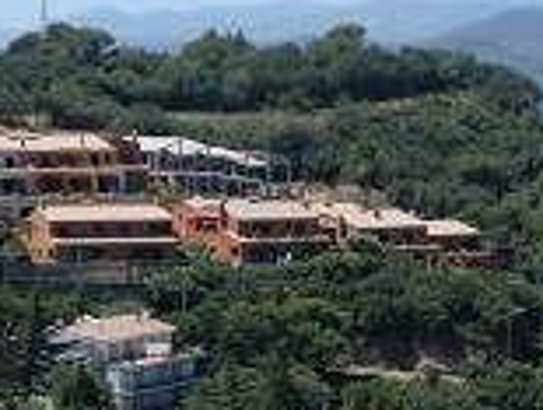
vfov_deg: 5.4
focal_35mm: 269
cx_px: 739
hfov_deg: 7.3
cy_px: 783
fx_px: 4229
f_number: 3.8
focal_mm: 9.4
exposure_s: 1/640
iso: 64
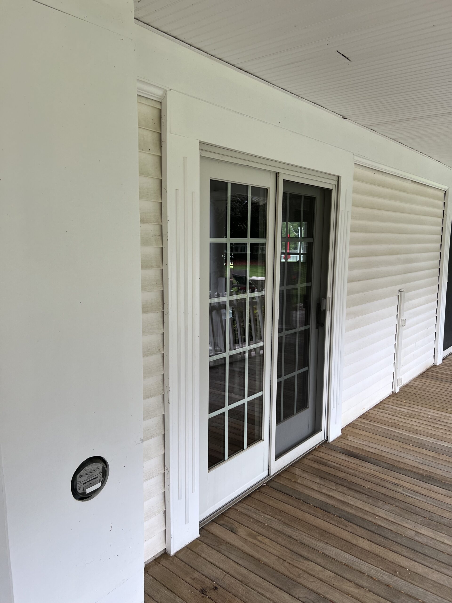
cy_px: 302
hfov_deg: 53.1
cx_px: 226
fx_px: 453
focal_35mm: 26
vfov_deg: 67.3
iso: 50
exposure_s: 1/597
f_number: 1.5
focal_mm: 5.7
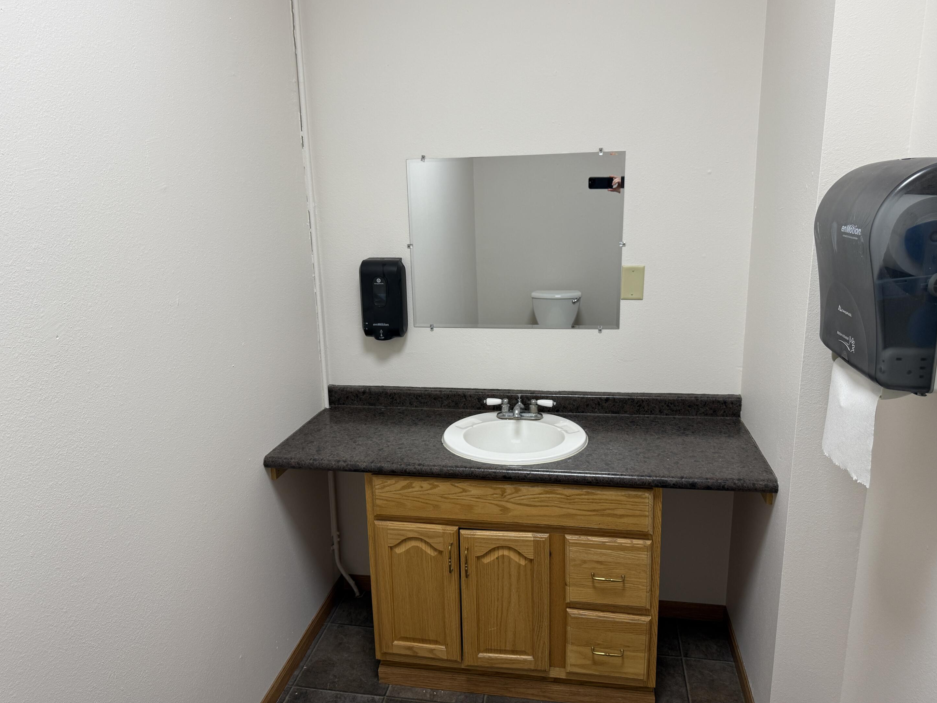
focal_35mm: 25
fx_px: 677
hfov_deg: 69.4
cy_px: 344
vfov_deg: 54.9
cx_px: 466
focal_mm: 6.76
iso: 125
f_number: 1.78
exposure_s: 1/120
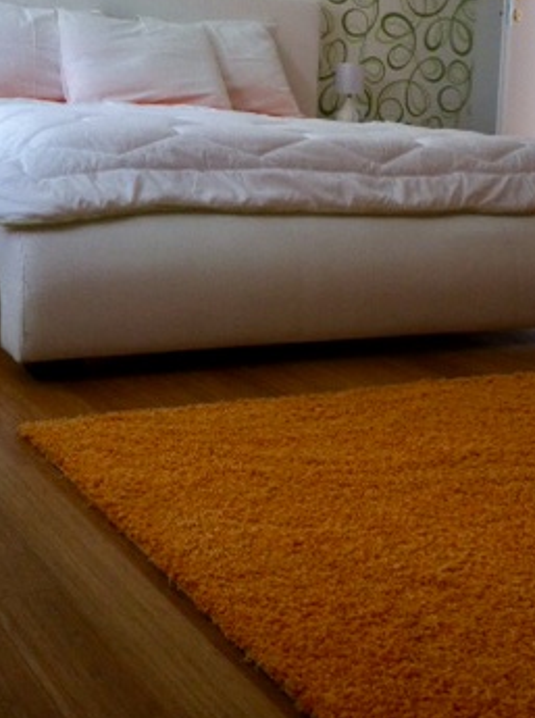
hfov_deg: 22.3
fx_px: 1345
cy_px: 114
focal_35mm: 65
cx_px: 381
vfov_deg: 29.0
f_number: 2.8
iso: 125
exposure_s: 1/15
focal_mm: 3.85
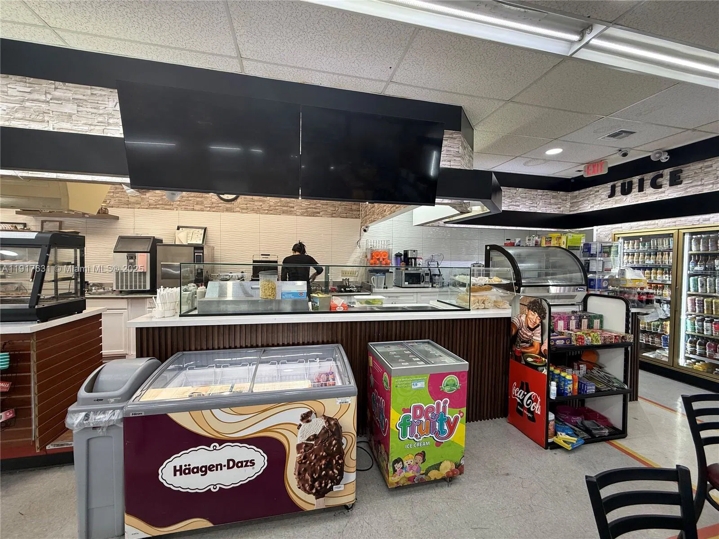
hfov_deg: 102.1
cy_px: 270
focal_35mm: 14
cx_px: 360
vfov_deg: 85.7
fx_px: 291
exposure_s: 1/120
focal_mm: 2.22
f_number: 2.2
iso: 100
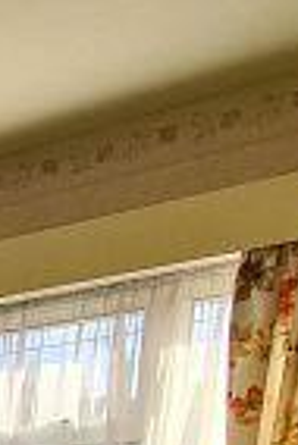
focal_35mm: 76
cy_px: 727
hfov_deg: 11.0
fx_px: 941
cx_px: -609
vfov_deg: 21.0
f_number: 2.2
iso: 50
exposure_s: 1/148
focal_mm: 2.2
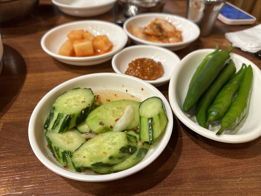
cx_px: 130
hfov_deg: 71.6
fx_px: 181
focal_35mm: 24
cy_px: 98
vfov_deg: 56.8
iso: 160
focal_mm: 6.86
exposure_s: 1/60
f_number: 1.78
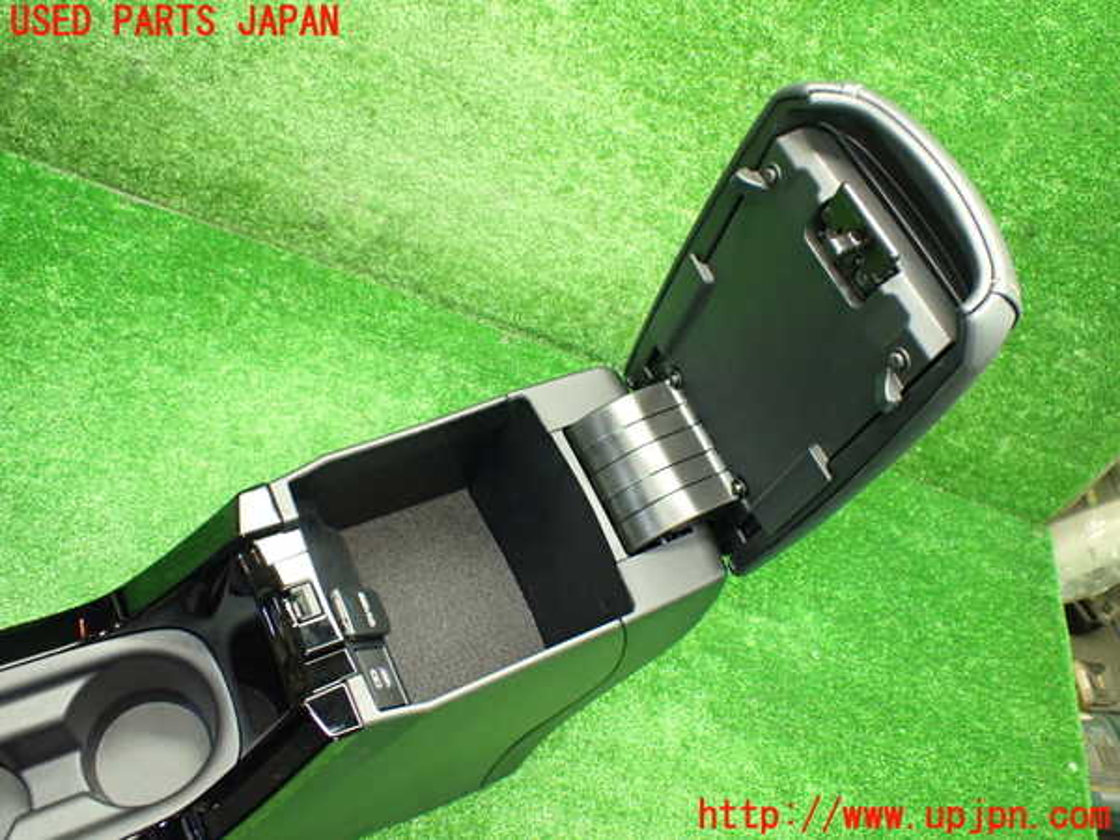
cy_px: 420
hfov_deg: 60.0
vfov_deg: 46.8
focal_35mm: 30
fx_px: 971
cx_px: 560
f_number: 2.3
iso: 800
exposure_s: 1/40
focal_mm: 5.4
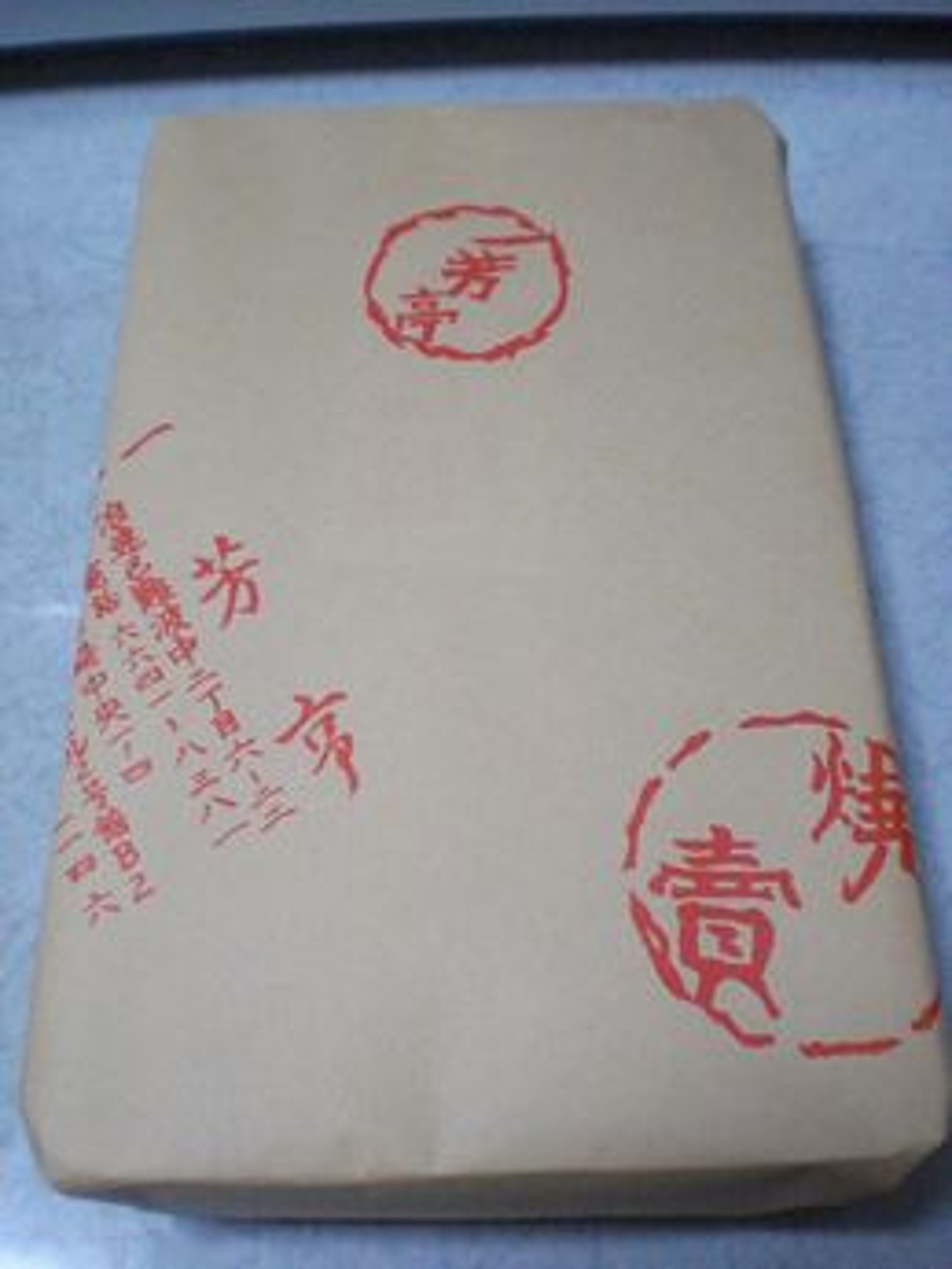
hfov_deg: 37.7
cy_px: 634
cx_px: 476
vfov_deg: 49.0
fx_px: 1393
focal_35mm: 38
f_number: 3.1
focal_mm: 6.3
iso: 800
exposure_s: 1/100
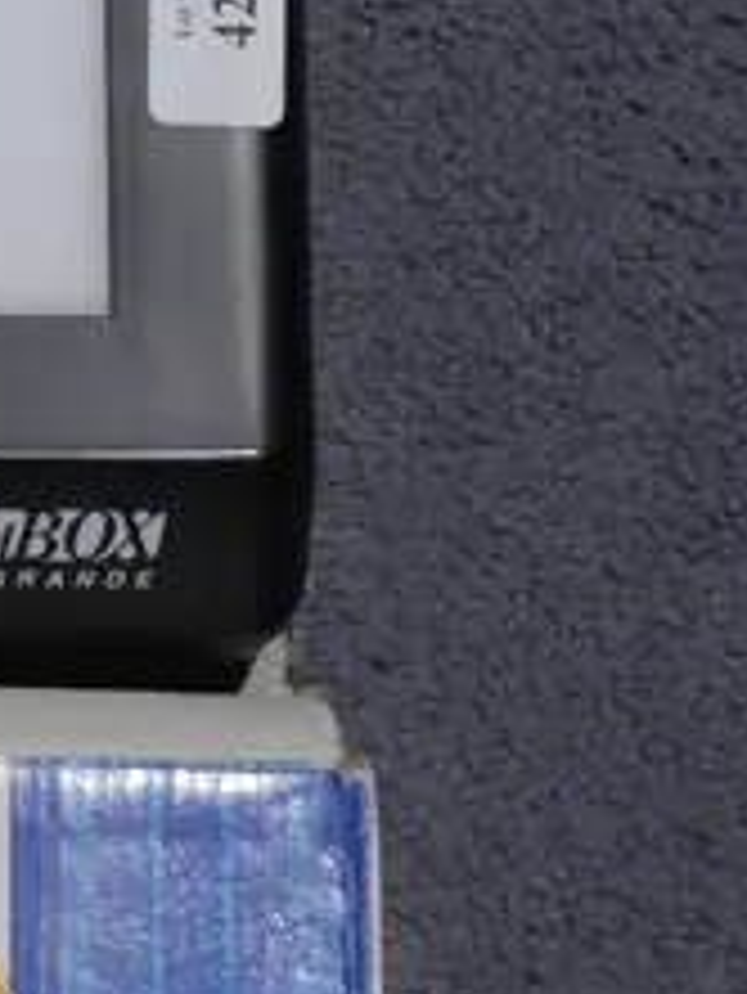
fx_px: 6669
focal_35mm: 232
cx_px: -713
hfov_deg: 6.2
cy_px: 589
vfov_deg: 8.5
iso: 250
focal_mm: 25
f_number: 5.3
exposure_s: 1/60
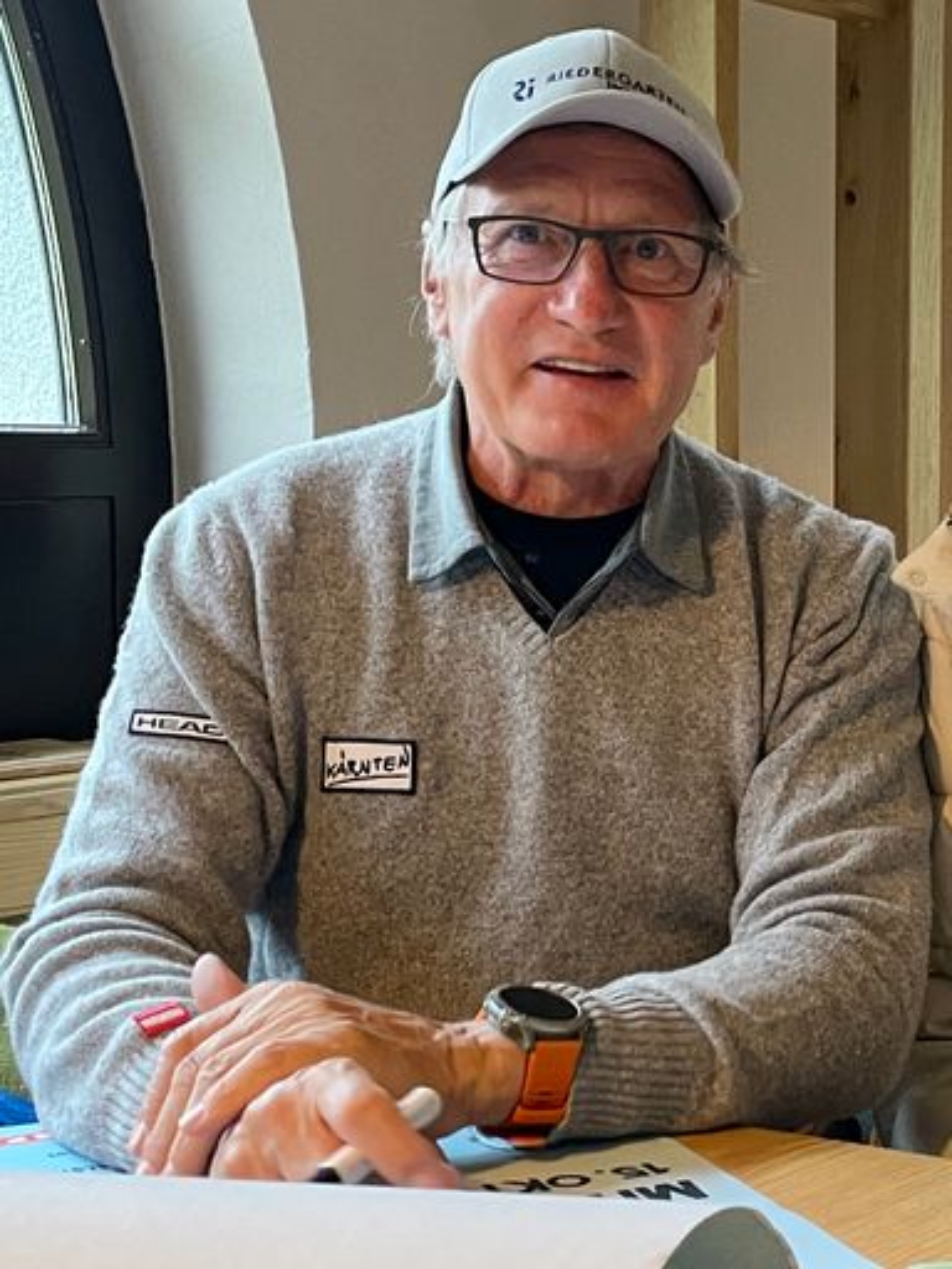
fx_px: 953
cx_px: 476
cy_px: 634
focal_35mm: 26
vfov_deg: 67.3
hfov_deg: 53.1
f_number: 1.6
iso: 250
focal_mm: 4.2
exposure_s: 1/50
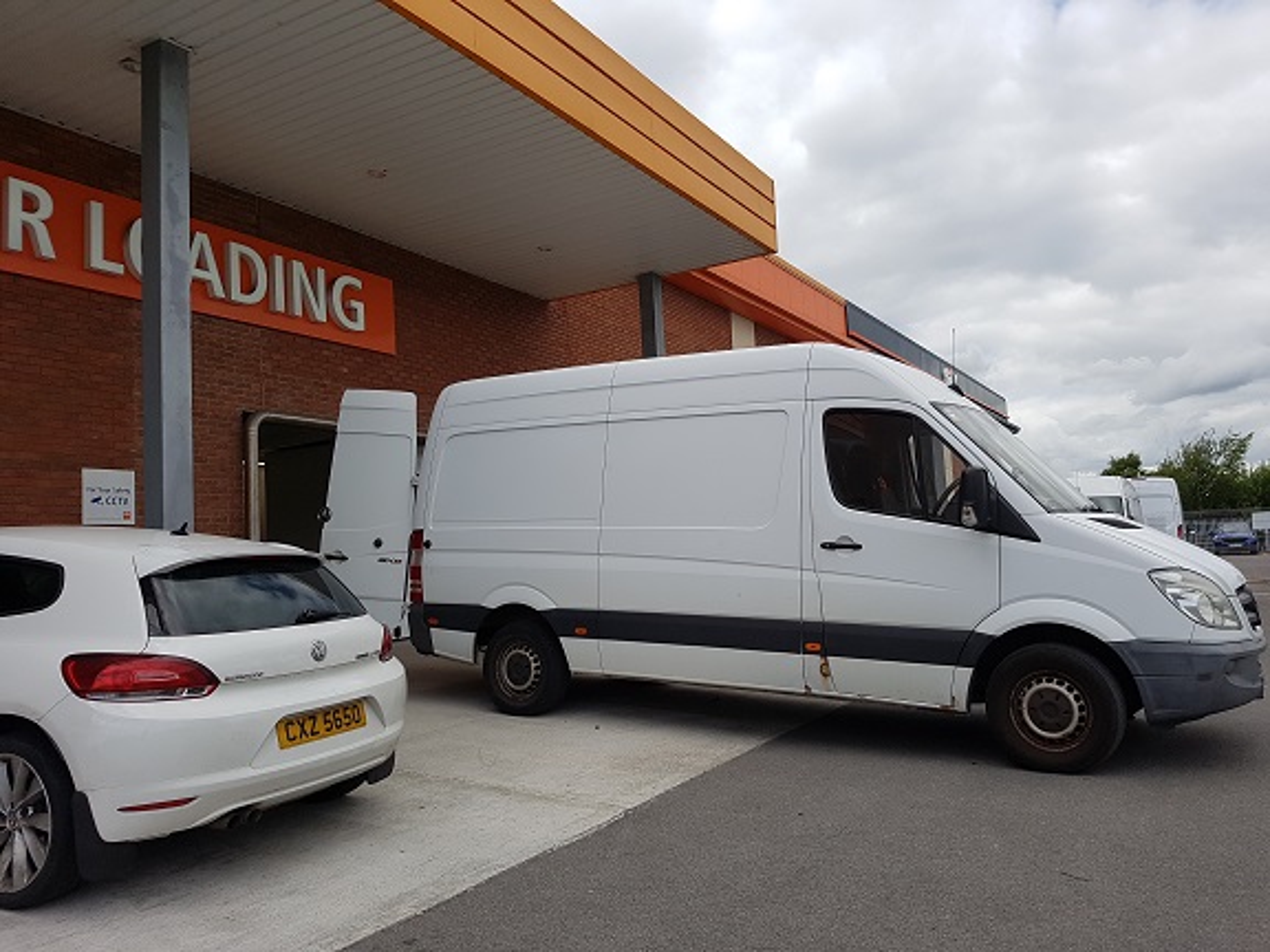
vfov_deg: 53.1
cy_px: 476
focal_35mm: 26
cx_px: 635
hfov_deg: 67.3
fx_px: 954
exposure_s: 1/2176
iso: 50
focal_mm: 4.2
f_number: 1.7
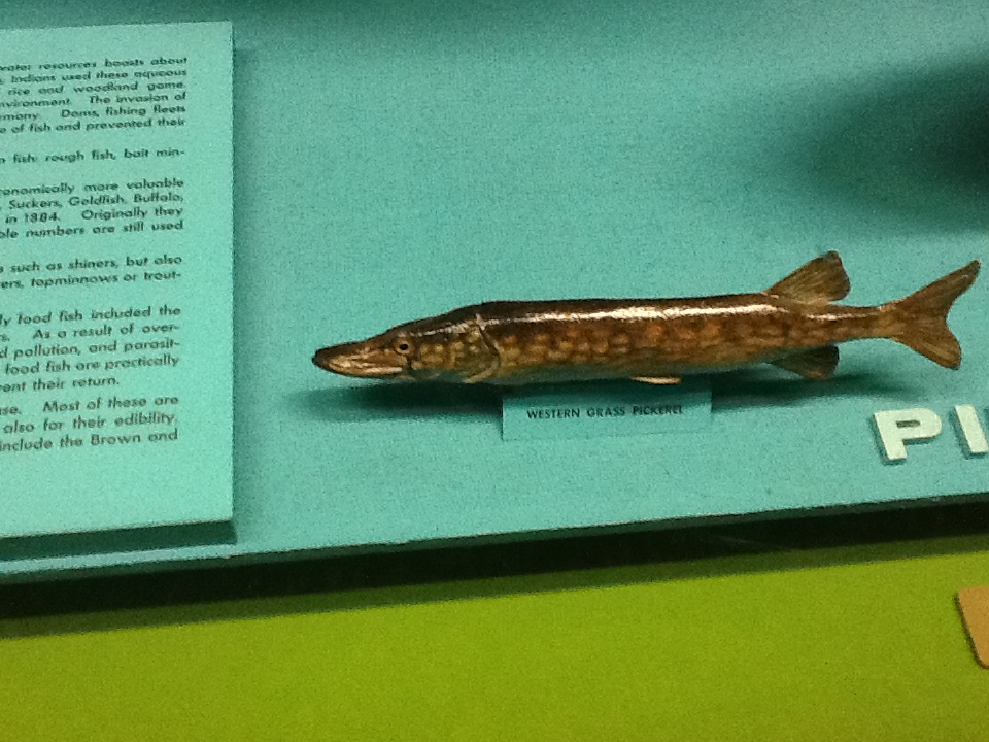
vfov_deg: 32.9
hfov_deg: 42.9
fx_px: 1257
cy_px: 371
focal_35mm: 44
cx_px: 494
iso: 250
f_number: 2.4
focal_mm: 2.03
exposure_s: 1/30
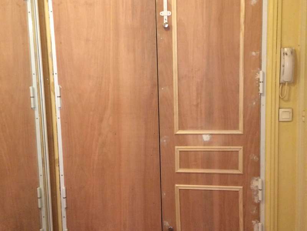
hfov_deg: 61.7
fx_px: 257
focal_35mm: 29
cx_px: 154
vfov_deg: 48.2
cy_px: 116
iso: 250
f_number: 2.2
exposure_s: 1/20
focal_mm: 4.15
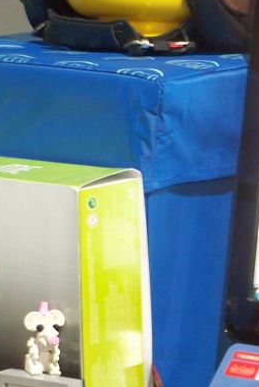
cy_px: 332
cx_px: 516
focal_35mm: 294
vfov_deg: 7.0
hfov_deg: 4.6
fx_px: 3167
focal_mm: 17.5
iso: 80
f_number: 3.2
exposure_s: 1/2
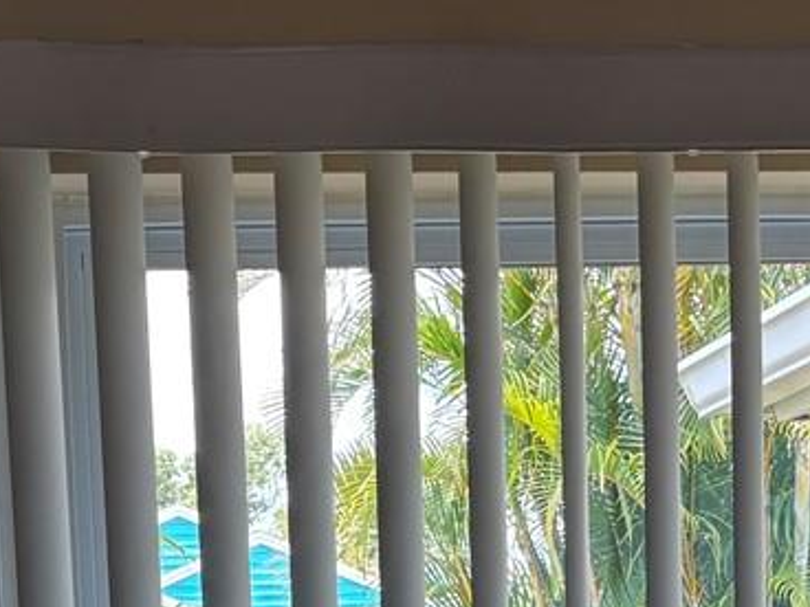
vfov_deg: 12.1
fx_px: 2644
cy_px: 1053
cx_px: 390
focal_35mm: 113
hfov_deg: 17.4
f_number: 1.6
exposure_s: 1/120
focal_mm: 5.96
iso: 50
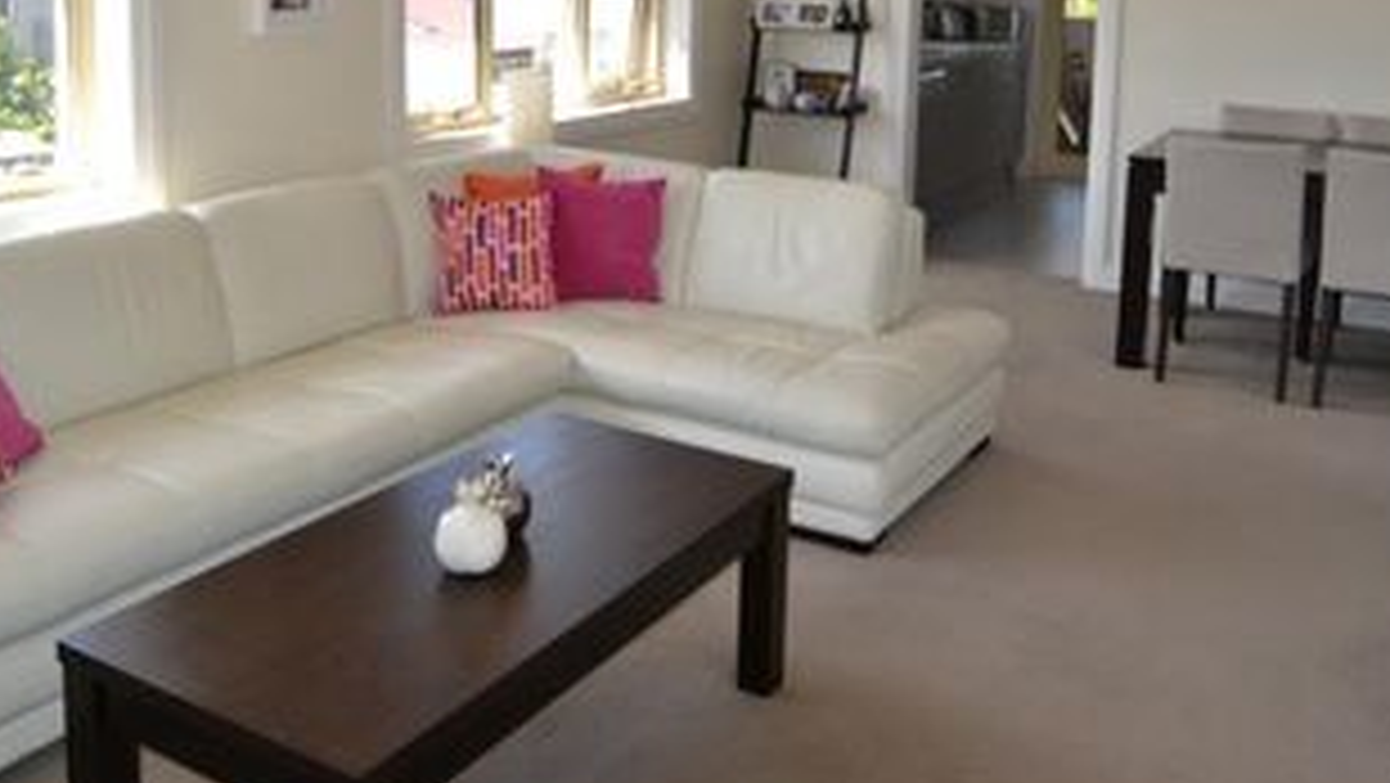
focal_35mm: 36
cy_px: 115
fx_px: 1320
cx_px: 715
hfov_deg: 55.5
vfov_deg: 31.8
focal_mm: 15
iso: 110
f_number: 4
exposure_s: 1/125
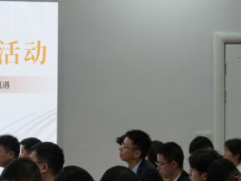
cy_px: 108
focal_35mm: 204
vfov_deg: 7.3
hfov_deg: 9.6
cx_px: 7
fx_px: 1419
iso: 640
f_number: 5.6
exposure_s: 1/60
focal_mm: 60
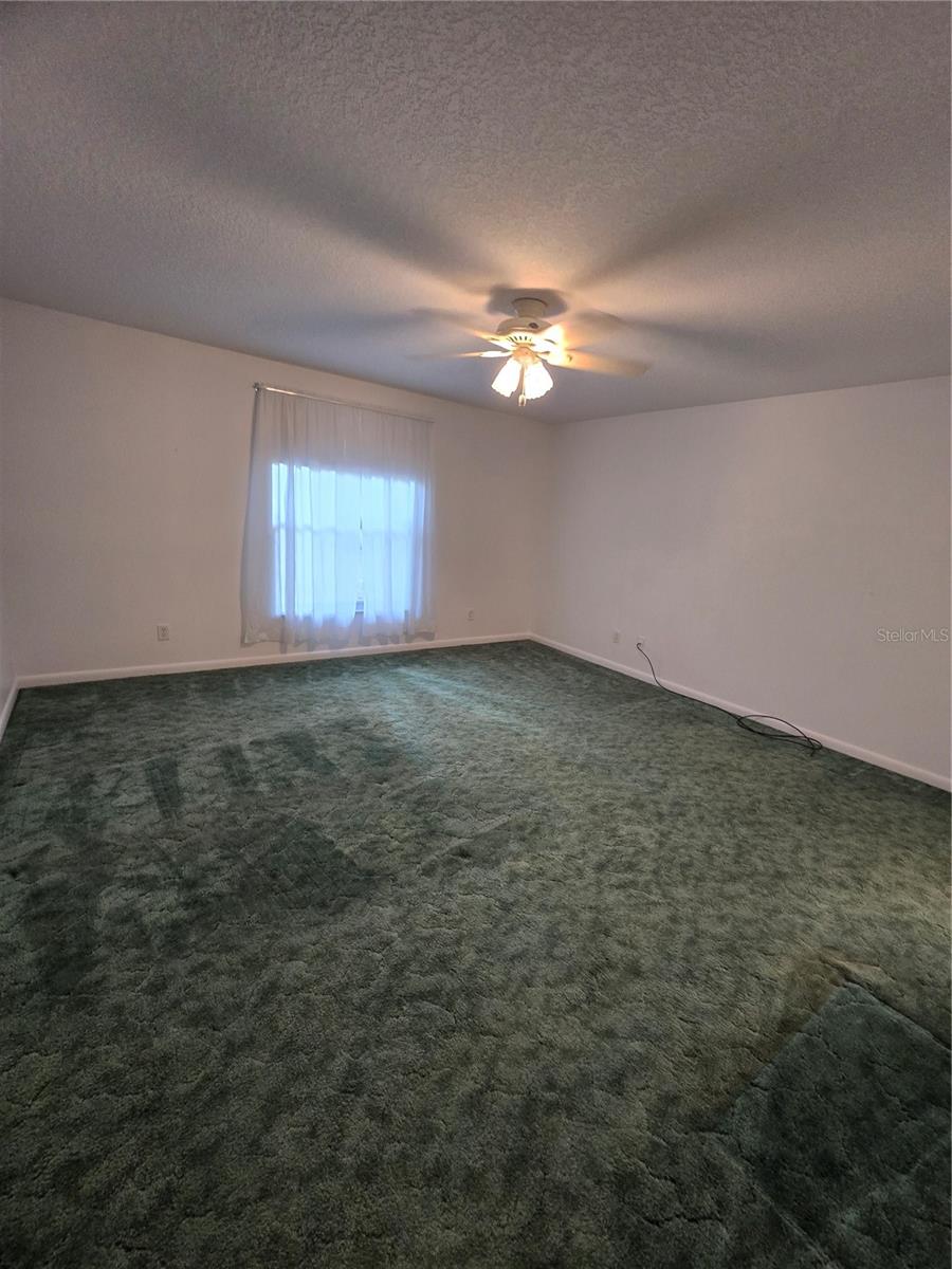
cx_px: 476
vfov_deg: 106.2
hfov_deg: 89.9
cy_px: 634
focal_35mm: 13
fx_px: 477
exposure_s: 1/60
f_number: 2.2
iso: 250
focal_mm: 2.2
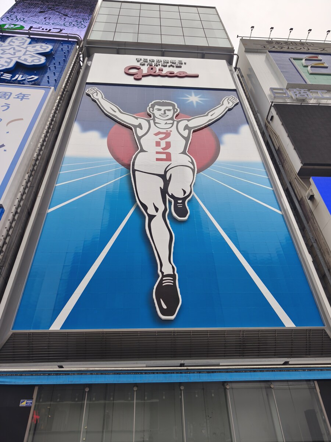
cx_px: 166
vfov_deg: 73.9
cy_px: 221
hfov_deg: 58.9
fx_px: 293
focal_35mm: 23
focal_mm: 6.18
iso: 160
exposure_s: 1/99.9
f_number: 1.65
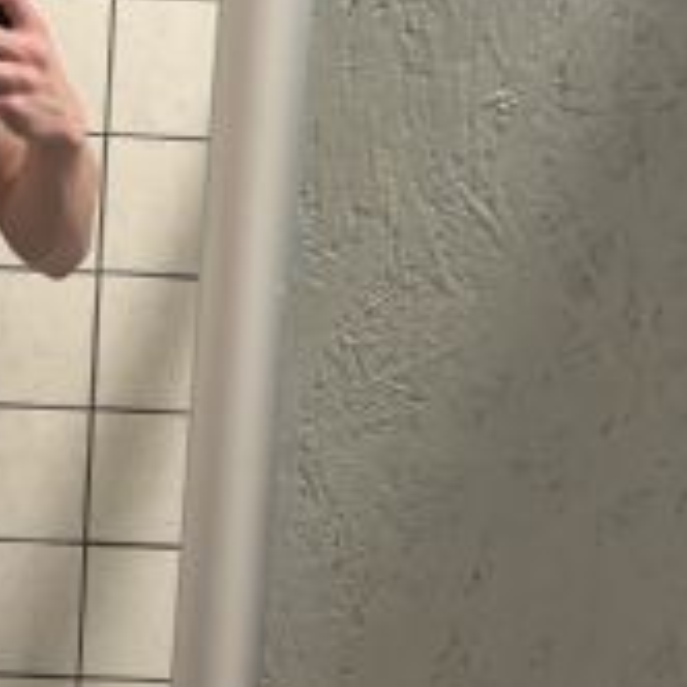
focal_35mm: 83
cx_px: 137
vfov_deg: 20.8
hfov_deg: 20.6
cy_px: 199
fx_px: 1864
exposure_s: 1/50
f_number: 1.6
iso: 160
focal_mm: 5.96
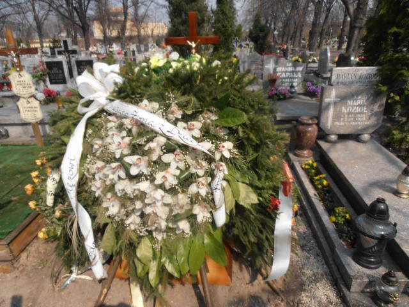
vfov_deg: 56.8
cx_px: 204
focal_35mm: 24
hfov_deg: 71.6
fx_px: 284
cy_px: 154
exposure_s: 1/1000
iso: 80
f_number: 3
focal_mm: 4.2
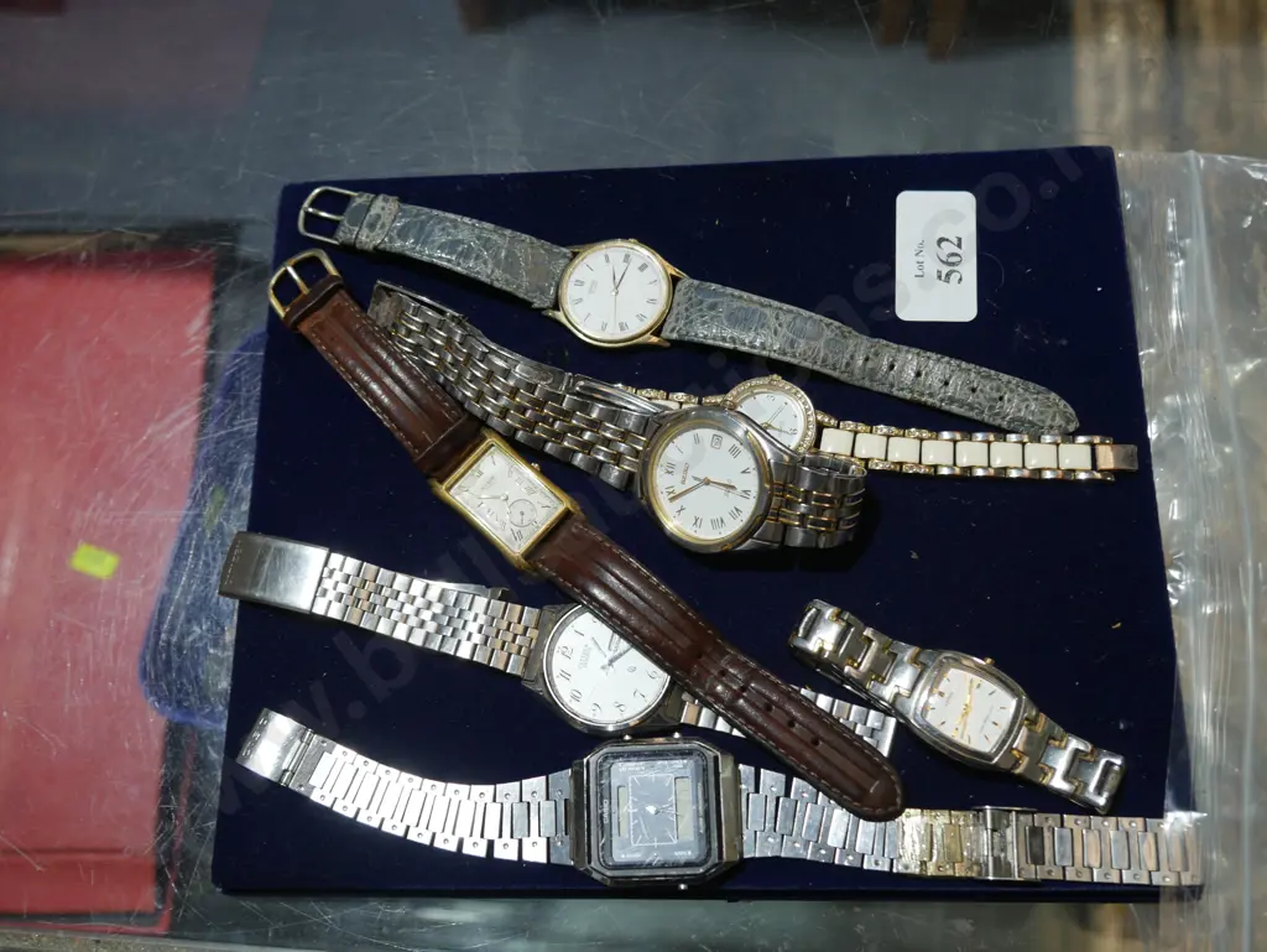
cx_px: 634
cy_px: 476
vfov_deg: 39.7
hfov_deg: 51.3
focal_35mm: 36
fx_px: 1318
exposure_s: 1/80
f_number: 4
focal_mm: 18
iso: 200
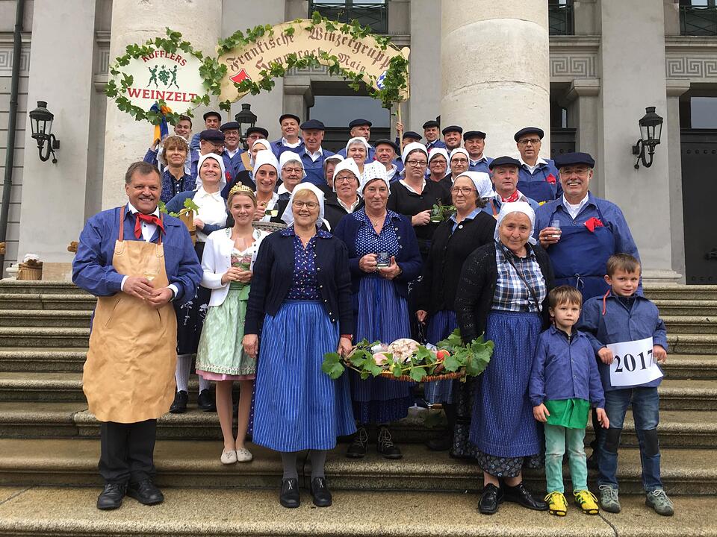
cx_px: 358
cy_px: 268
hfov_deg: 61.7
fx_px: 601
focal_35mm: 29
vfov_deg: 48.2
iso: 32
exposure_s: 1/100
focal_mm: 4.15
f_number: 2.2
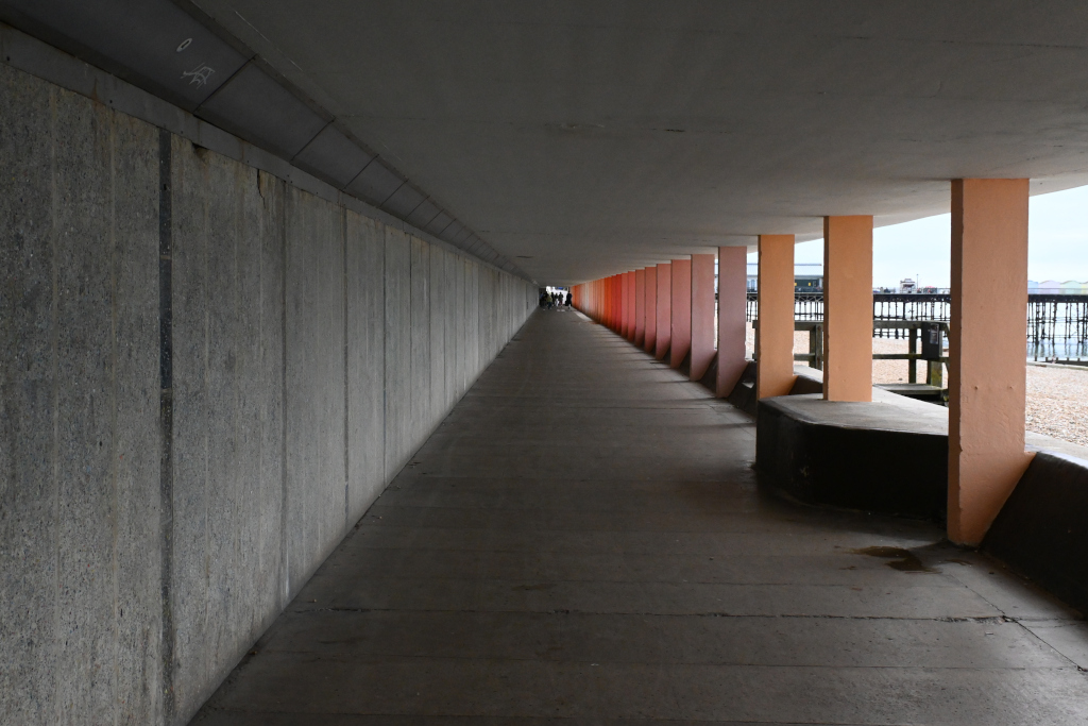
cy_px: 363
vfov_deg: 29.4
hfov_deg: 43.0
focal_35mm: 46
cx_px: 544
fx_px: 1383
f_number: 7.1
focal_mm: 30.5
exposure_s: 1/4000
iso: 3600
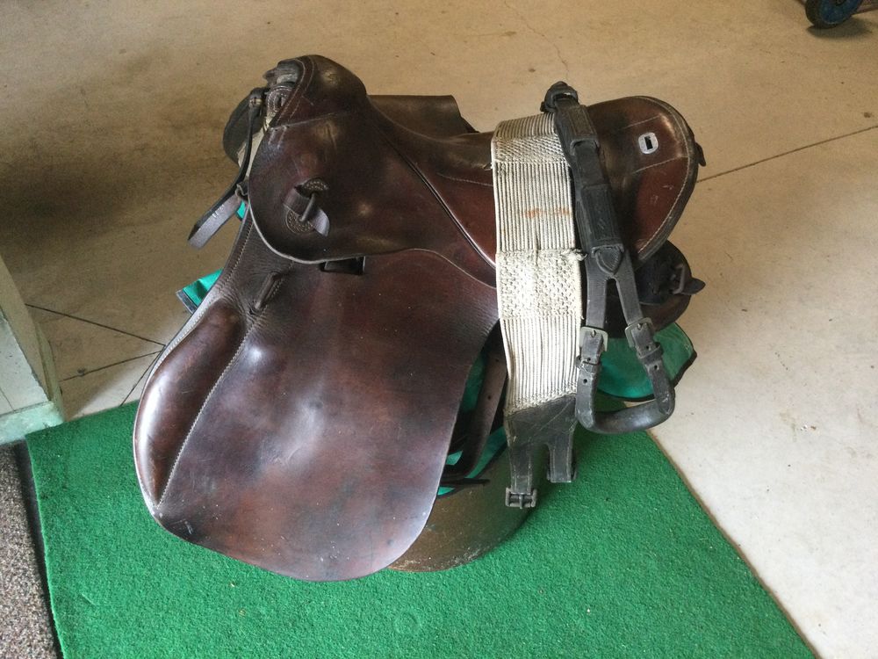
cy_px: 330
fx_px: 786
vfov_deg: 45.4
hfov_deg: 58.4
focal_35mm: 31
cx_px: 439
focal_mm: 3.3
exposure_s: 1/33
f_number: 2.4
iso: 200
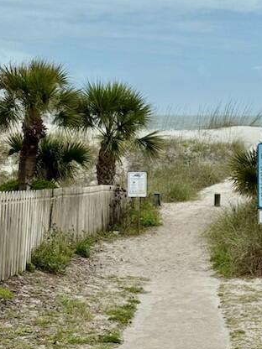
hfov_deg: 18.3
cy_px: 170
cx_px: 197
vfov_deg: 24.4
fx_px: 807
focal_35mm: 80
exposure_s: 1/4630
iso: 32
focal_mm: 5.96
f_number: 1.6
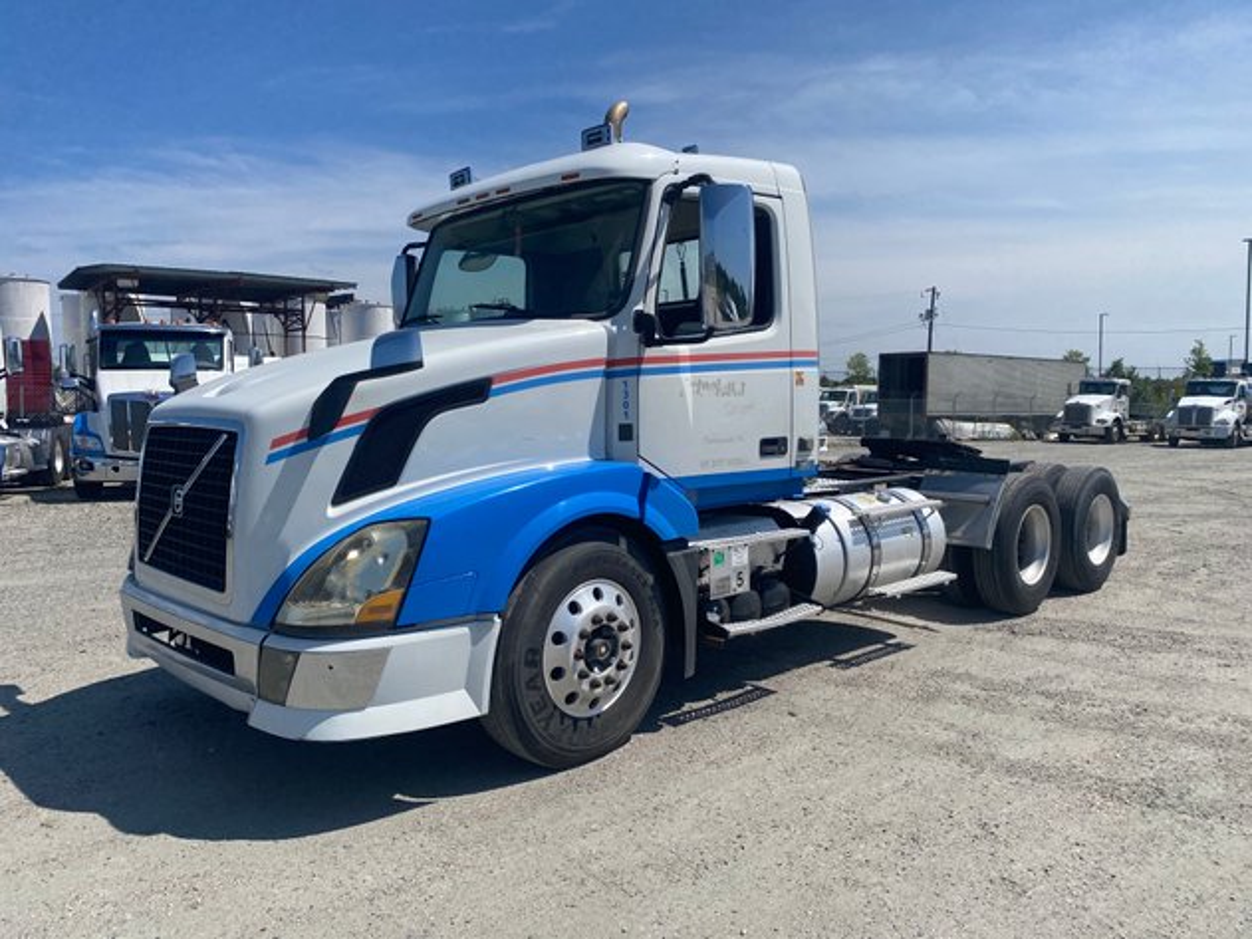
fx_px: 940
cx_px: 626
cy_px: 470
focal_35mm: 26
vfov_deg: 53.0
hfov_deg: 67.3
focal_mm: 4.25
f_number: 1.8
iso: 32
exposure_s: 1/5025
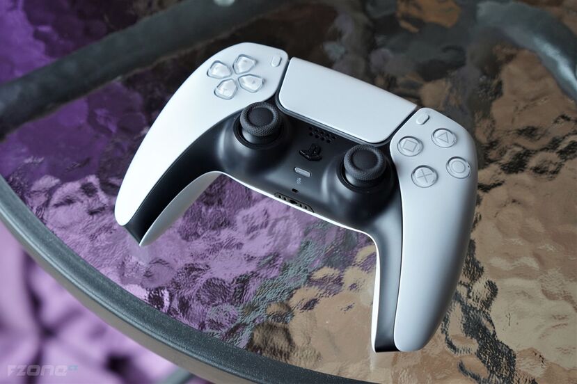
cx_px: 288
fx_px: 849
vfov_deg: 25.5
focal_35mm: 53
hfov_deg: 37.5
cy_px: 192
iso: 1000
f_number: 4
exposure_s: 1/160
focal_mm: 53
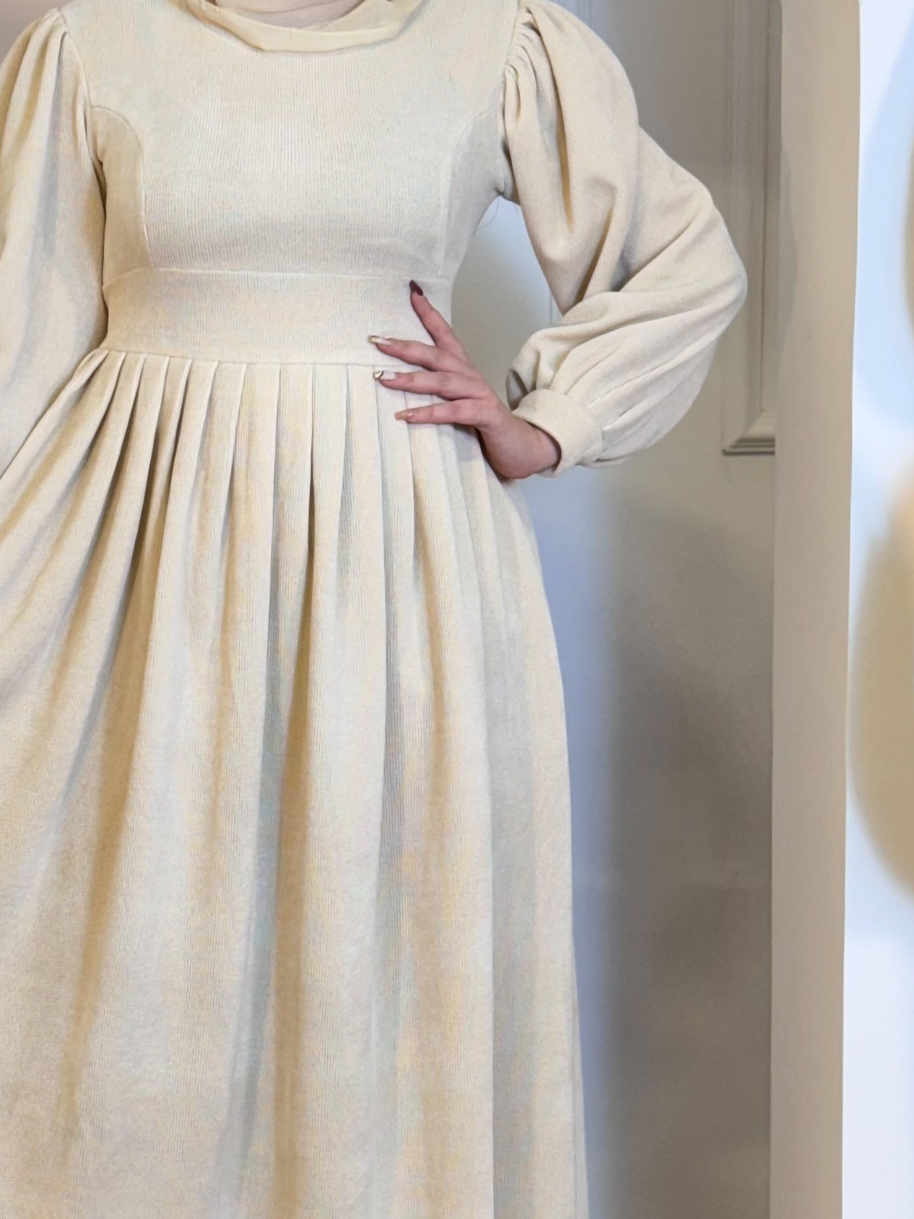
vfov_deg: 19.1
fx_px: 3627
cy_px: 650
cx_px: 154
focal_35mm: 103
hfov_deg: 14.3
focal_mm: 6.76
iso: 50
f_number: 1.78
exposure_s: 1/100
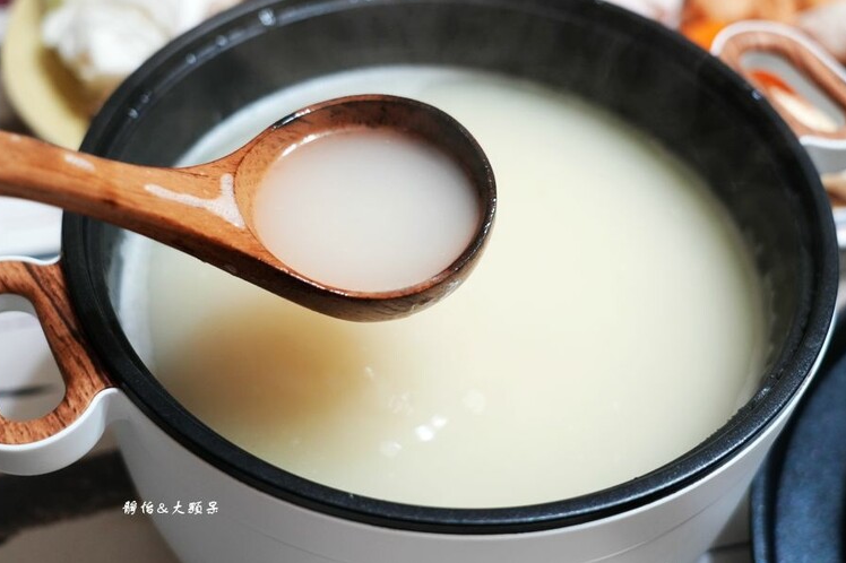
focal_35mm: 50
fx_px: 1174
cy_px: 246
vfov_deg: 26.9
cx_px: 430
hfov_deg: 39.6
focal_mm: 44
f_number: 4
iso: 1250
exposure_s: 1/50
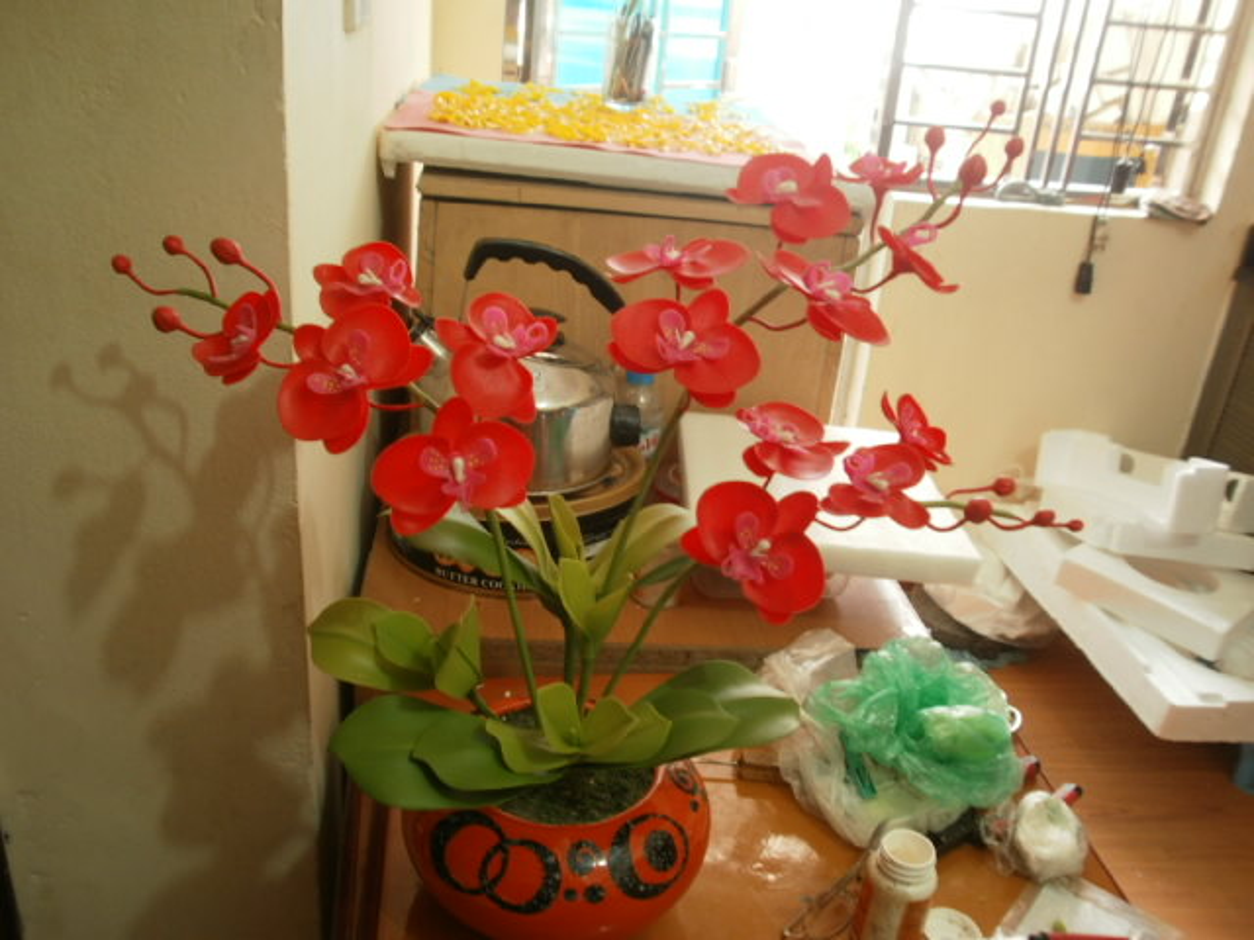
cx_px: 627
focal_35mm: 31
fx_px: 1123
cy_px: 470
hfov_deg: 58.4
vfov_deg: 45.4
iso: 100
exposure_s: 1/8
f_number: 2.9
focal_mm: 5.45
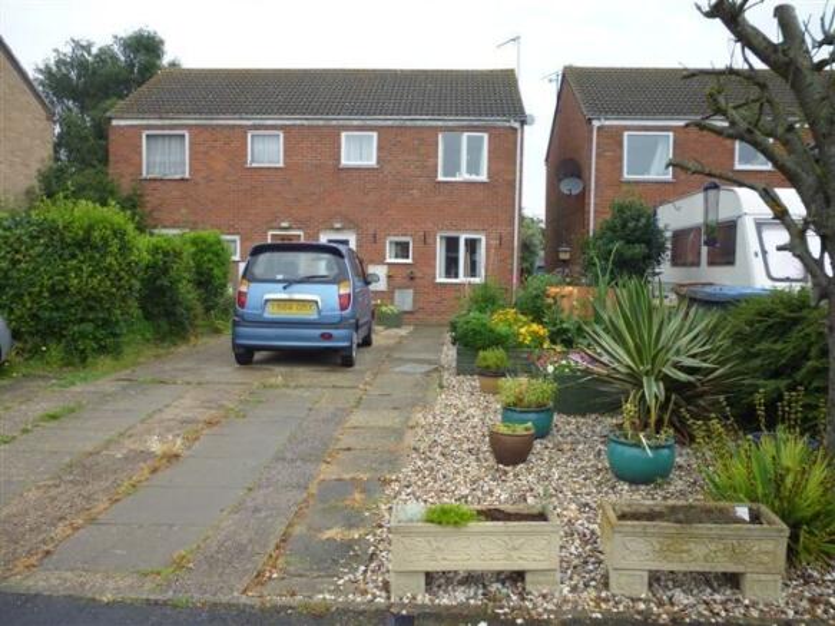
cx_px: 418
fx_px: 675
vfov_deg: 49.7
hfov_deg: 63.5
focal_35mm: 28
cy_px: 313
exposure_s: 1/160
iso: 100
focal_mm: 5
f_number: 3.1
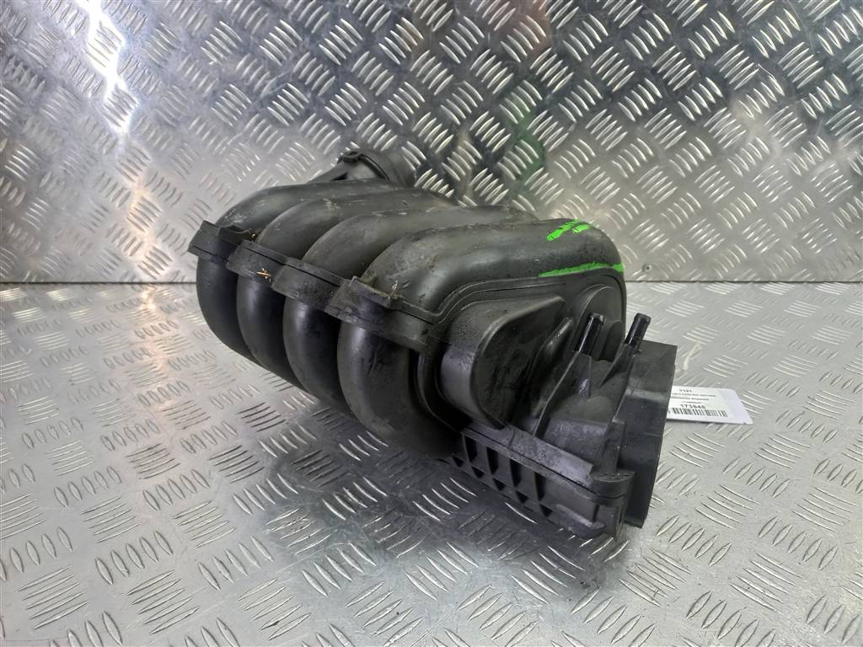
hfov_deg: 69.4
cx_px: 432
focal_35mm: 25
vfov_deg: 54.9
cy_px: 324
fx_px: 623
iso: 125
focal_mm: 4.6
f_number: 1.8
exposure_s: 1/50
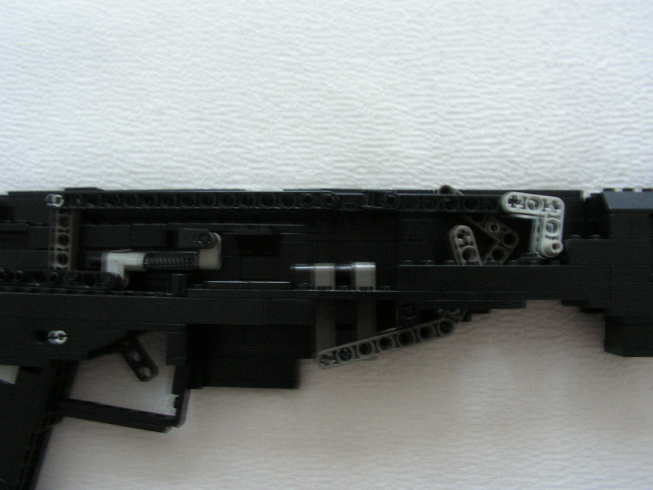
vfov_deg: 39.7
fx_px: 679
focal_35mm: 36
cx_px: 326
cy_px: 245
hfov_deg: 51.4
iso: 200
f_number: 3.2
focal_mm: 6
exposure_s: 1/2.5
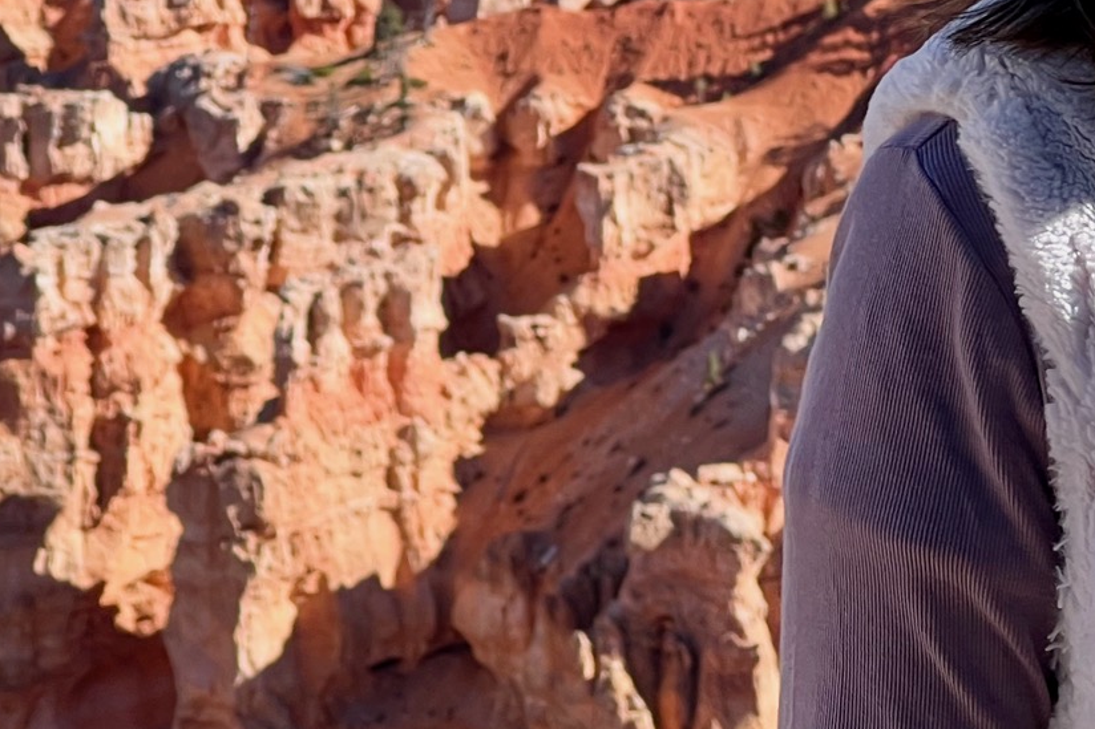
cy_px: 81
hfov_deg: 10.3
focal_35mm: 199
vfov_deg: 6.9
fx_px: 6051
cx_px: 913
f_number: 2.8
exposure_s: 1/442
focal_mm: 9
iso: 32
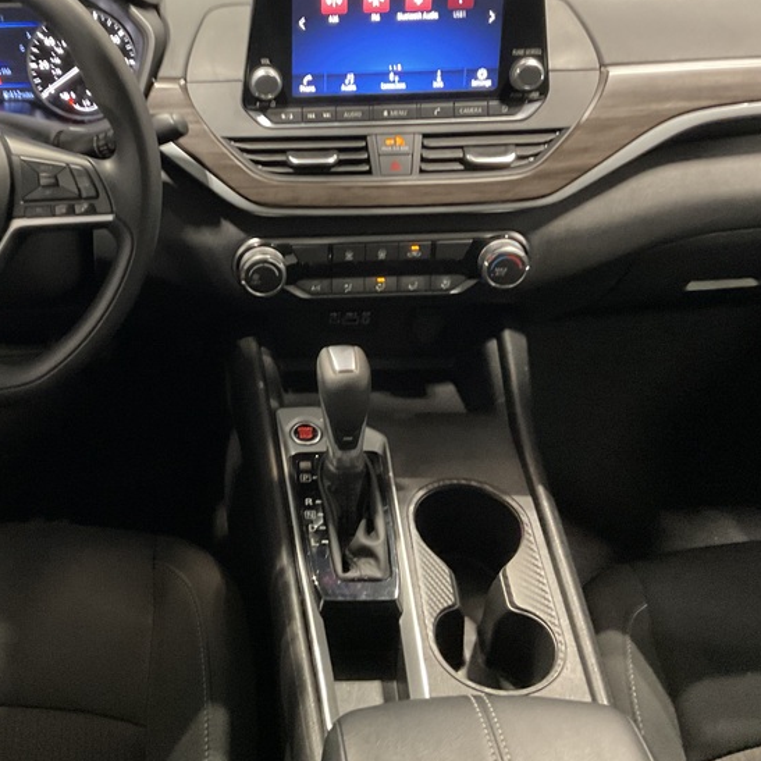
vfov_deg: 37.3
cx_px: 231
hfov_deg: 37.0
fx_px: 1119
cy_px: 271
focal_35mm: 45
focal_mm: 3
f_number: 1.8
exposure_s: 1/33
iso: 320
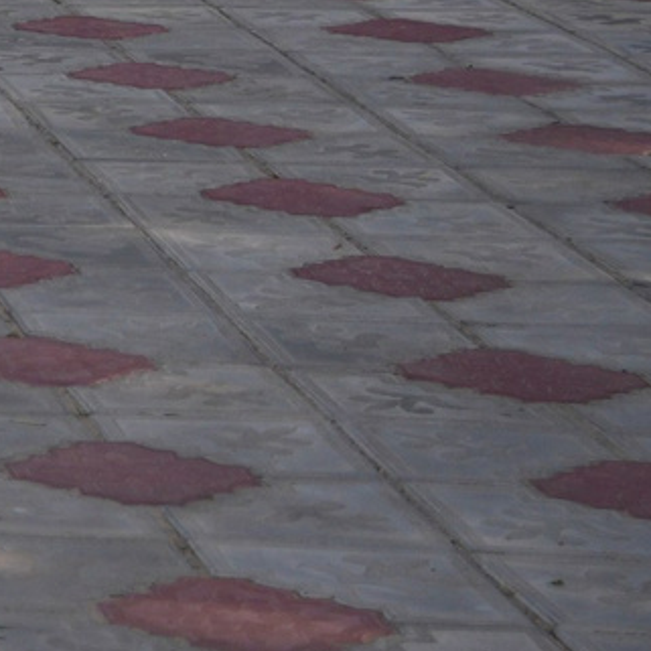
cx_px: -1941
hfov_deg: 7.1
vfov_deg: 9.2
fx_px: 3951
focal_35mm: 186
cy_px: -315
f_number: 2.8
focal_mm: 27.4
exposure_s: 1/500
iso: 160
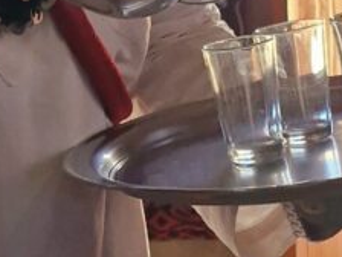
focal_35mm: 105
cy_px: -145
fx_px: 1037
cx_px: 202
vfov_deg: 13.2
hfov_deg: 18.7
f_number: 1.8
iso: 100
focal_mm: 5.54
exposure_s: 1/182
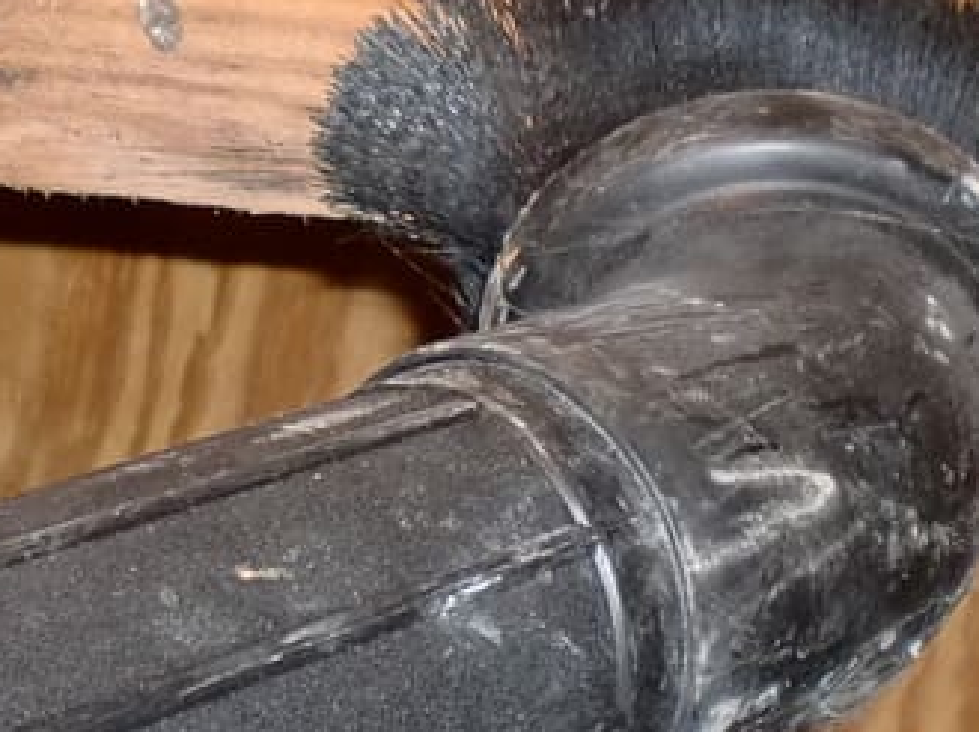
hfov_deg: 13.8
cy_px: 318
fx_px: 4012
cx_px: 861
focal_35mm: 142
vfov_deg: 10.4
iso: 125
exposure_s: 1/40
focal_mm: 6.3
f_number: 3.1
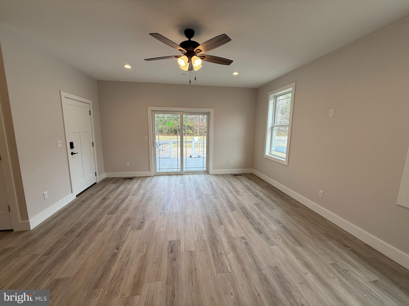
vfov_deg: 85.7
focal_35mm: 14
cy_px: 153
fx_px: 165
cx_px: 204
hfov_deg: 102.1
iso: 64
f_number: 2.2
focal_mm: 2.22
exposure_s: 1/120
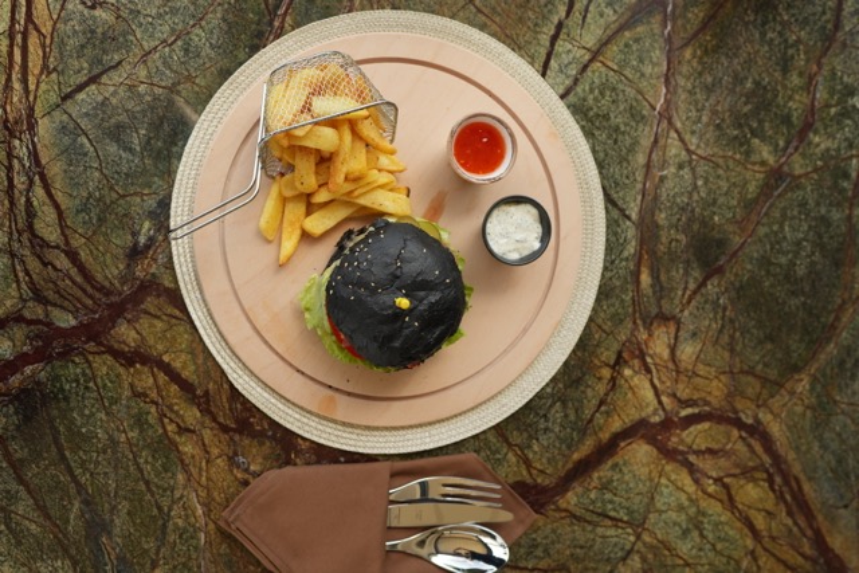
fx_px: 835
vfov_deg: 37.9
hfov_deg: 54.4
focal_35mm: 35
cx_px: 430
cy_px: 286
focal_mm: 35
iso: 200
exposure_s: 1/640
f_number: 2.8
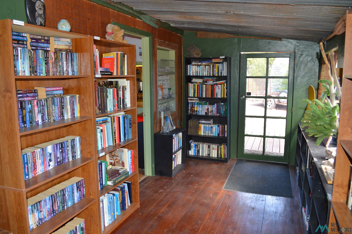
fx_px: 264
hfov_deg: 67.4
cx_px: 176
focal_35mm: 27
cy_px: 117
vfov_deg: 47.8
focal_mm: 18
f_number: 4
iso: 400
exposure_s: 1/80
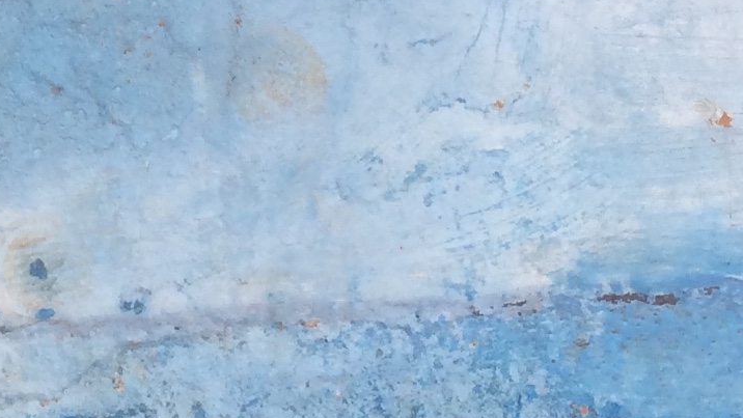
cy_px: -475
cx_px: -203
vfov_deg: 8.0
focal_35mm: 144
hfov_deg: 14.3
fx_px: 2837
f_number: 2.2
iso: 32
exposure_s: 1/873
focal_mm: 4.15
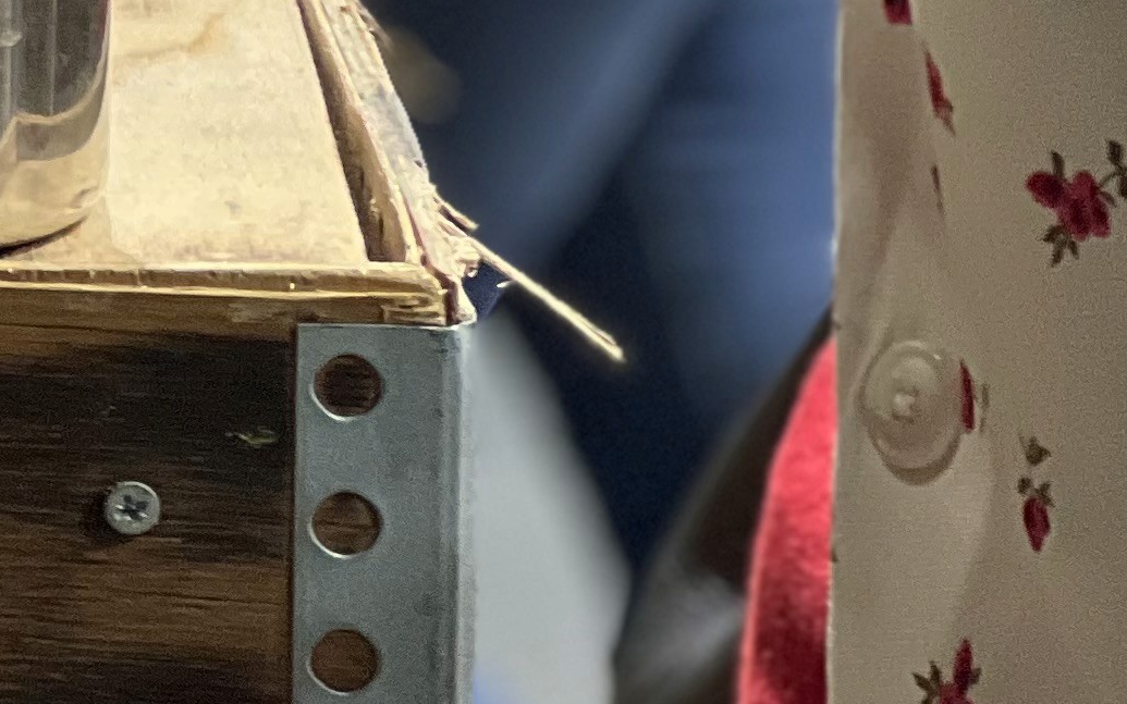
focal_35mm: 318
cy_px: -603
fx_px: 9768
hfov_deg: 6.5
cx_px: -834
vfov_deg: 4.1
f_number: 2.8
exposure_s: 1/33
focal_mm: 9
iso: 125
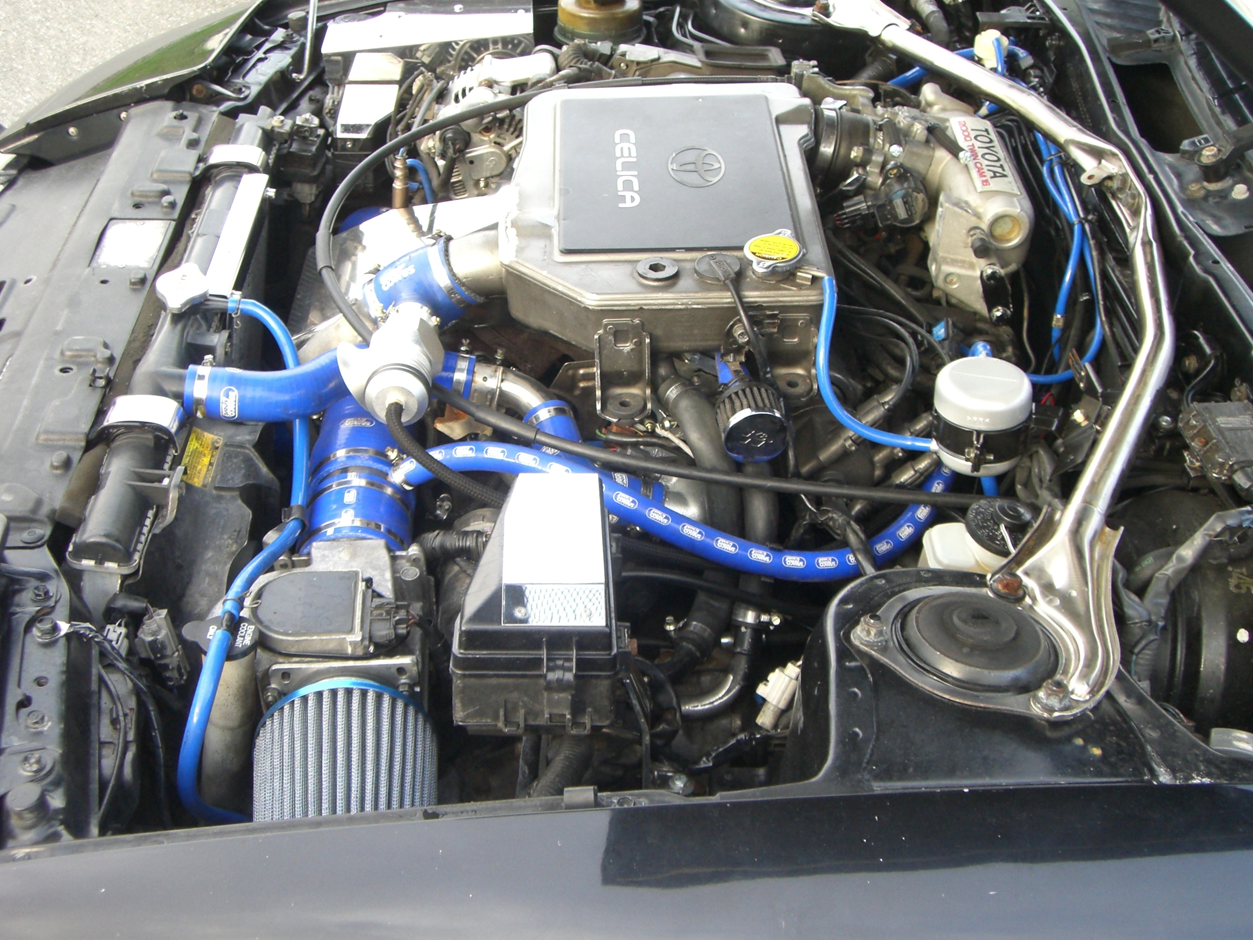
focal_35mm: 48
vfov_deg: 30.3
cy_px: 468
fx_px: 1737
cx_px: 624
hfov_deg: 39.7
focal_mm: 7.6
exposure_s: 1/60
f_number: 3
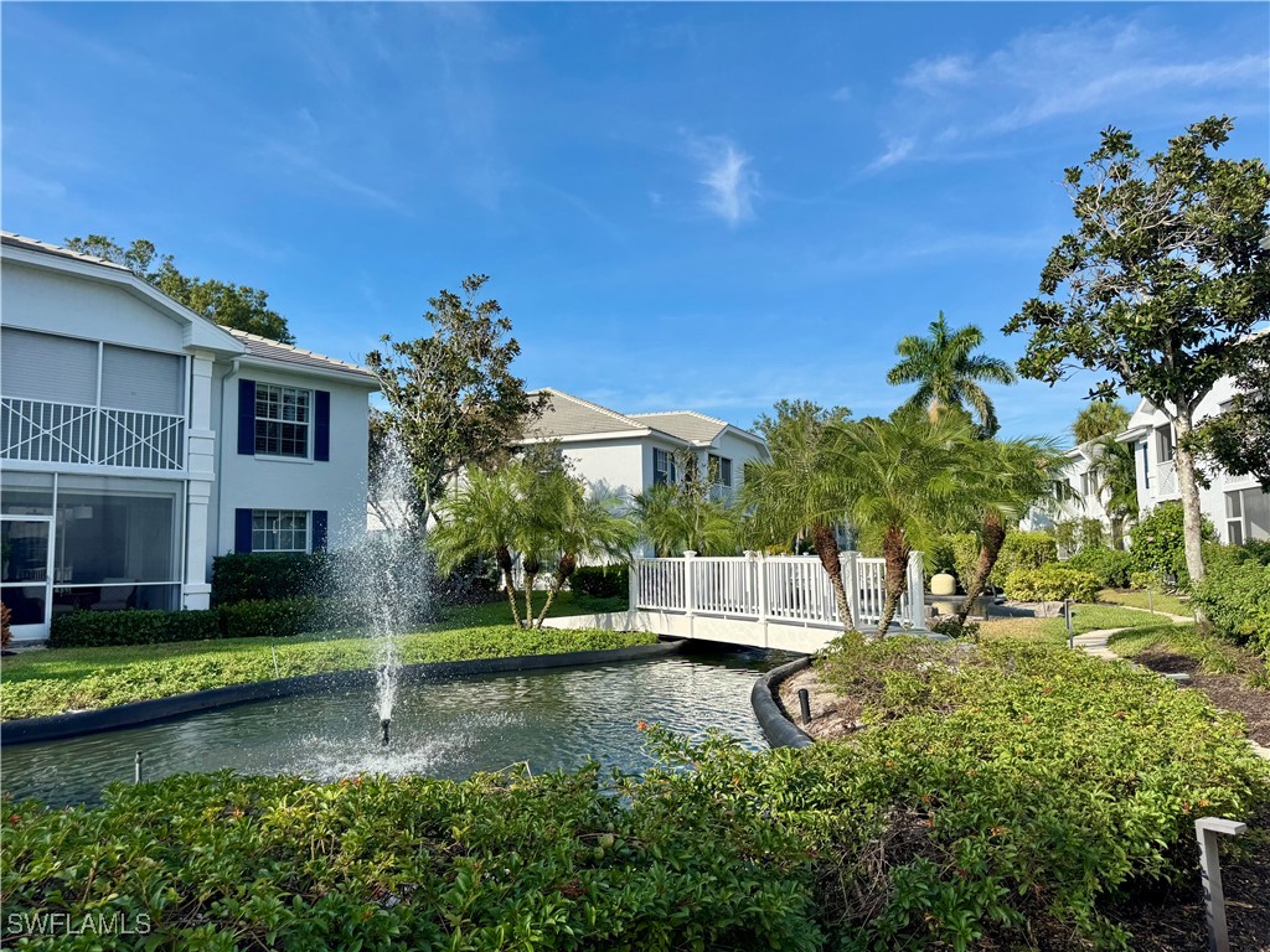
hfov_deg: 71.6
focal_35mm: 24
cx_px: 635
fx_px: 881
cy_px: 476
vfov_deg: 56.8
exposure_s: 1/1637
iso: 80
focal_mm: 6.76
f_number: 1.78
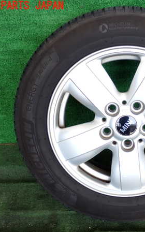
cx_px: 125
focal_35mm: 54
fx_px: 341
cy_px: 116
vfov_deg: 37.5
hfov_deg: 23.5
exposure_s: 1/125
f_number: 2.7
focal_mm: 6.83
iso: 200
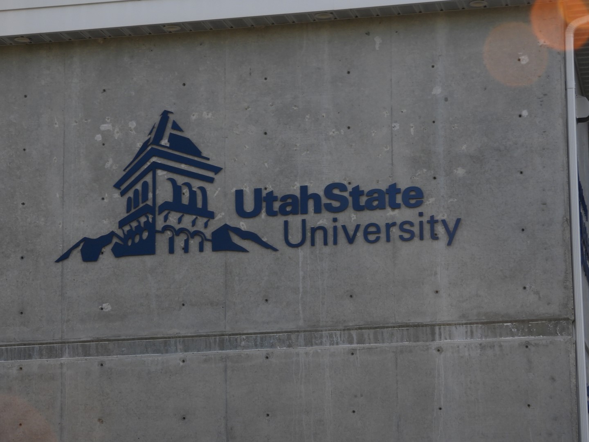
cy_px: 221
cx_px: 294
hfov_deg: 17.1
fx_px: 1957
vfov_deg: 12.9
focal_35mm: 115
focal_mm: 20.6
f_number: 5
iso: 125
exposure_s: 1/250
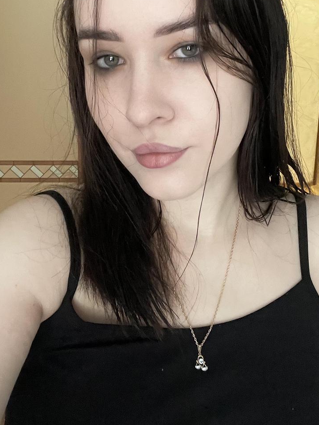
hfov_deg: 36.0
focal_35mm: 40
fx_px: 491
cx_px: 161
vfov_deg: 46.2
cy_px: 150
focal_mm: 2.71
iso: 640
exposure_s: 1/30
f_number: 2.2
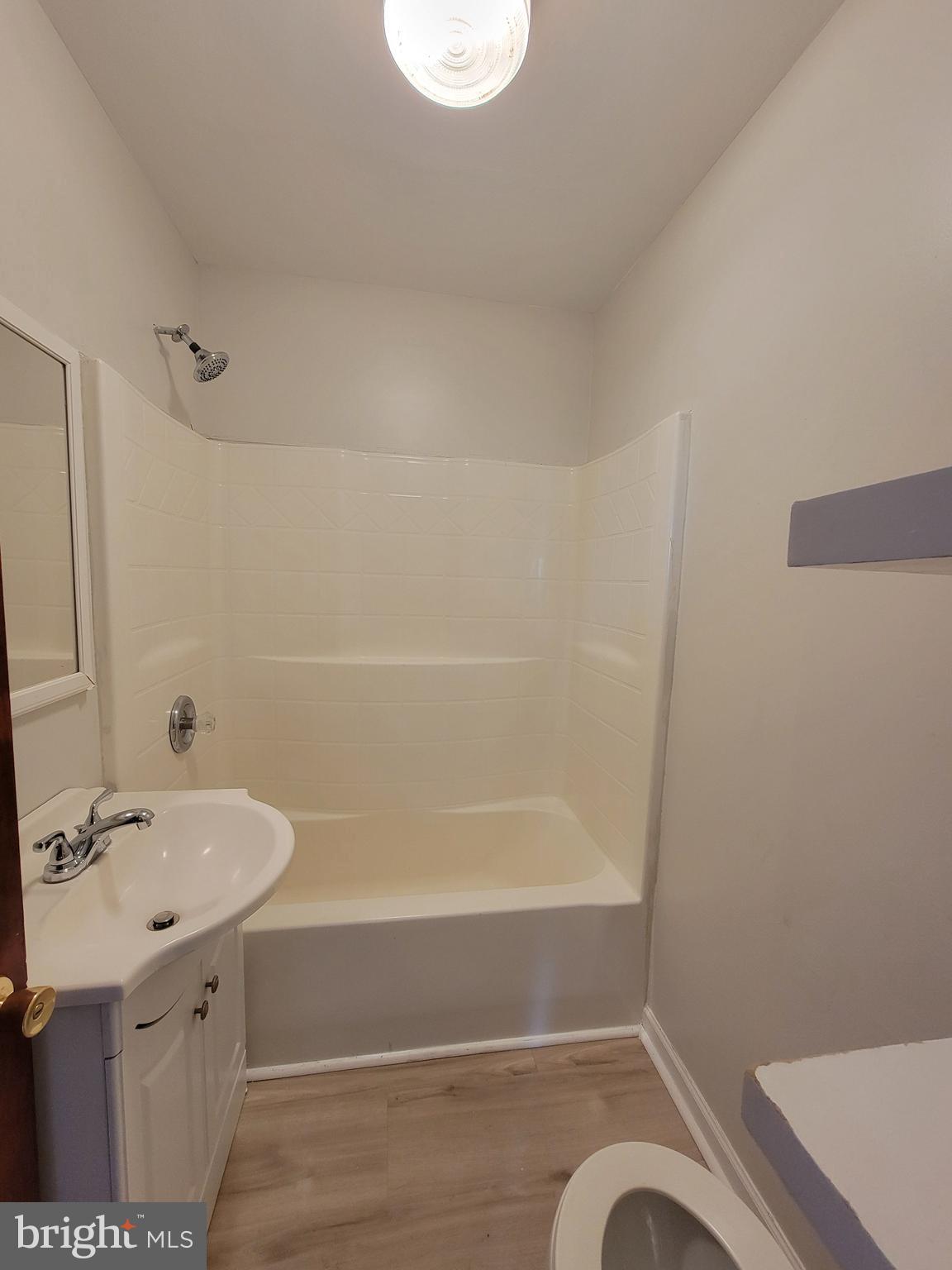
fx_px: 477
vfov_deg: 106.2
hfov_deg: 89.9
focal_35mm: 13
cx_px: 476
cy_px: 635
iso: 250
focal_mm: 2.2
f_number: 2.2
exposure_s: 1/60
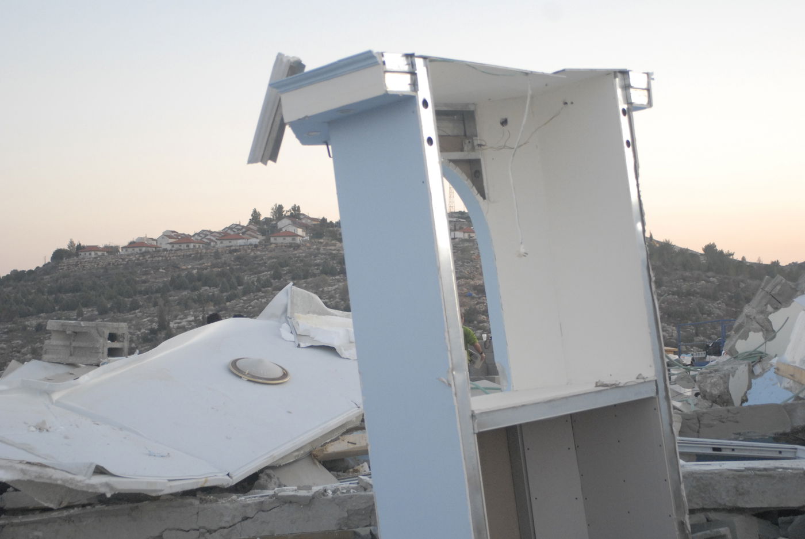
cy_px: 270
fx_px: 1343
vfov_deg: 22.7
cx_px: 402
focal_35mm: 60
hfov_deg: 33.4
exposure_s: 1/200
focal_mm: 40
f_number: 4.5
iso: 1000
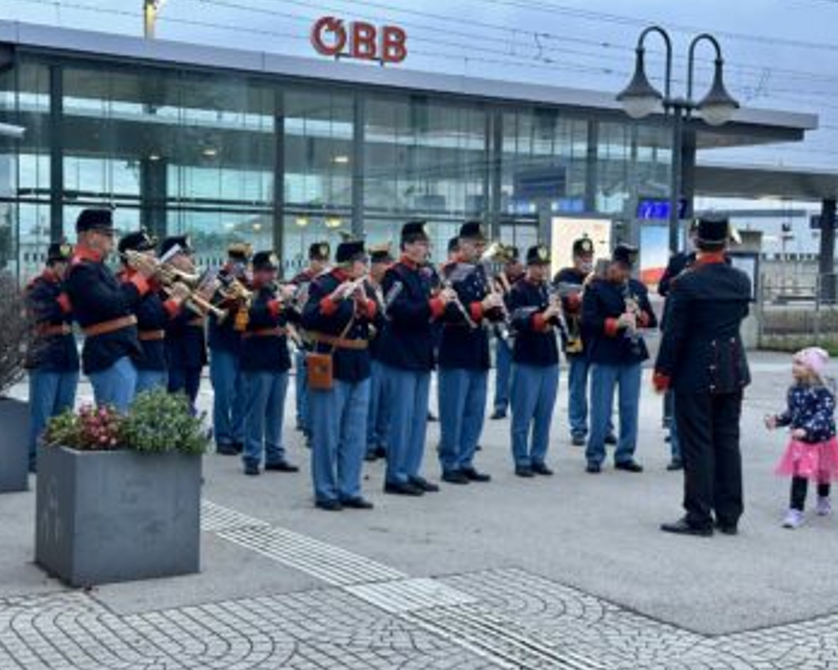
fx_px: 1264
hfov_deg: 36.7
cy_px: 335
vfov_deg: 29.7
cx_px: 401
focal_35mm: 51
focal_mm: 6.86
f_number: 1.78
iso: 200
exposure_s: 1/50
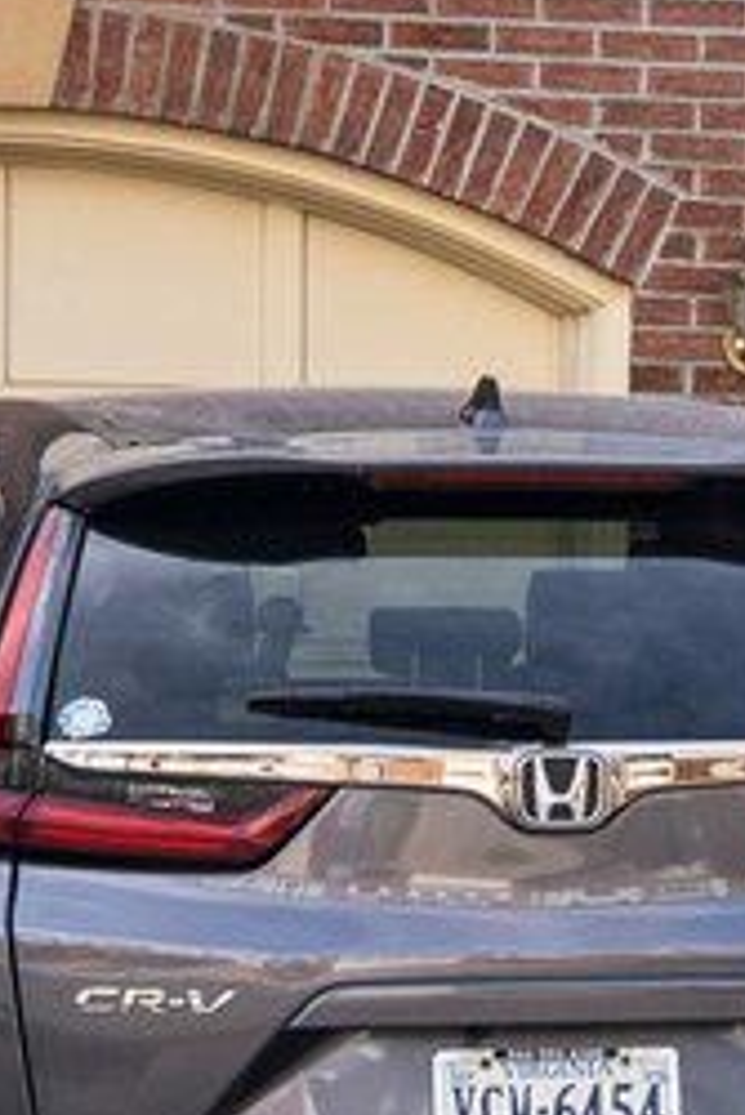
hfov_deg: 6.0
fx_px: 6664
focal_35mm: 215
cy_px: -214
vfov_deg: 9.4
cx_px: 2016
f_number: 8
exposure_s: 1/250
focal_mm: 35
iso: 200
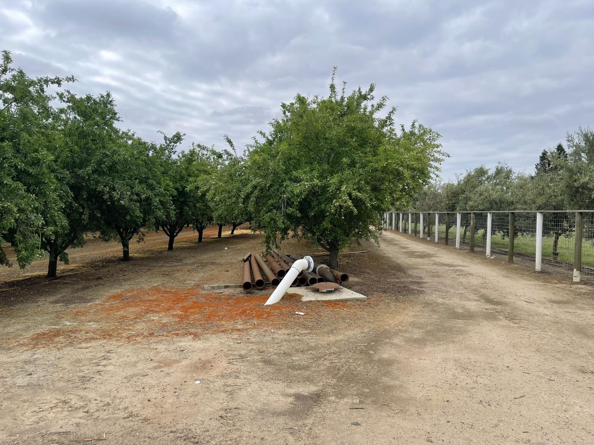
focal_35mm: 25
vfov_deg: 54.9
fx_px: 429
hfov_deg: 69.4
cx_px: 297
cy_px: 222
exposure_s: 1/3165
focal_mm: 5.1
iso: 32
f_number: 1.6
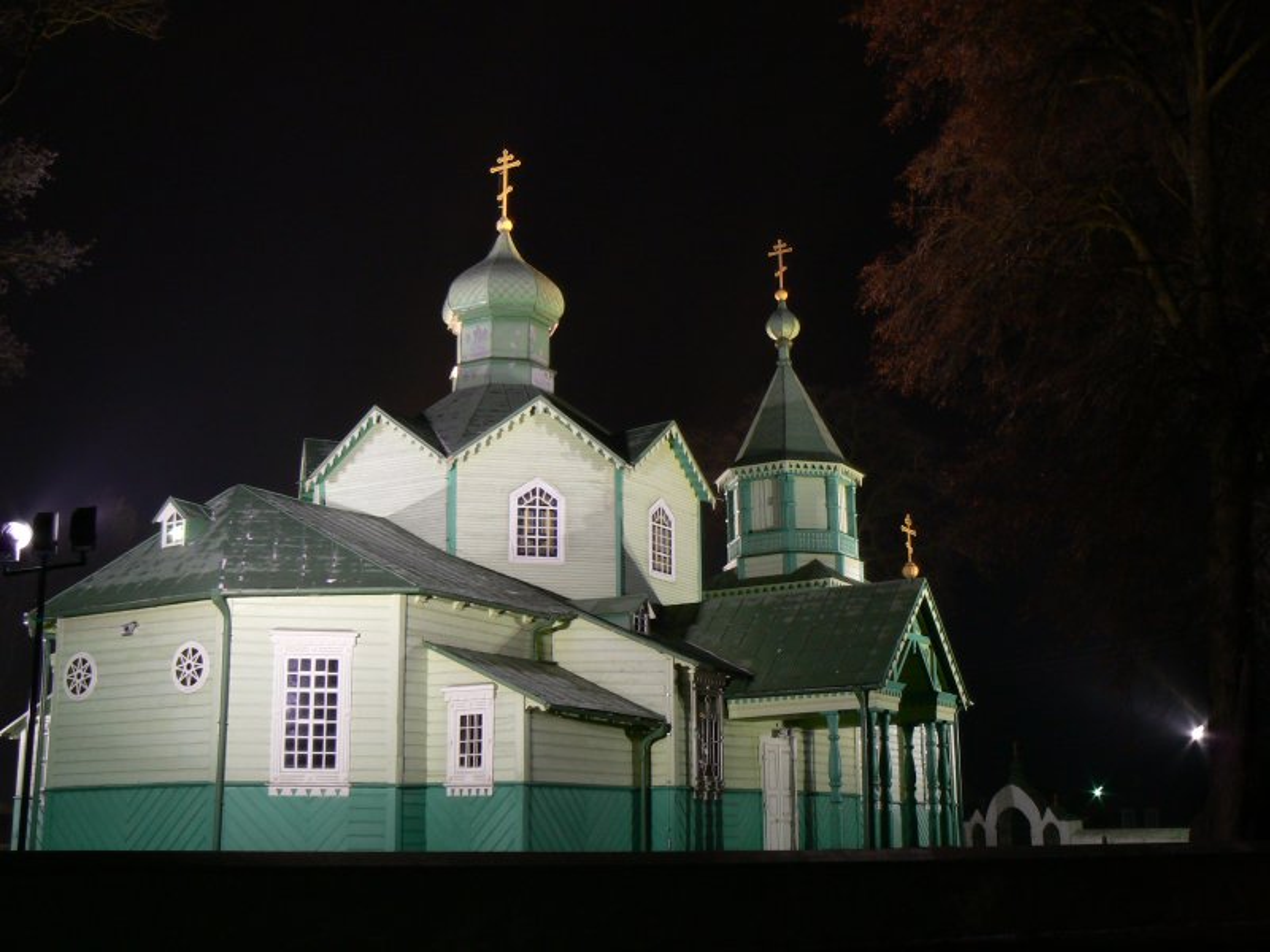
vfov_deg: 34.3
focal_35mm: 42
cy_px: 476
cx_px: 635
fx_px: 1541
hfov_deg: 44.8
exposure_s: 4
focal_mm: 6.9
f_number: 6.3
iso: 80
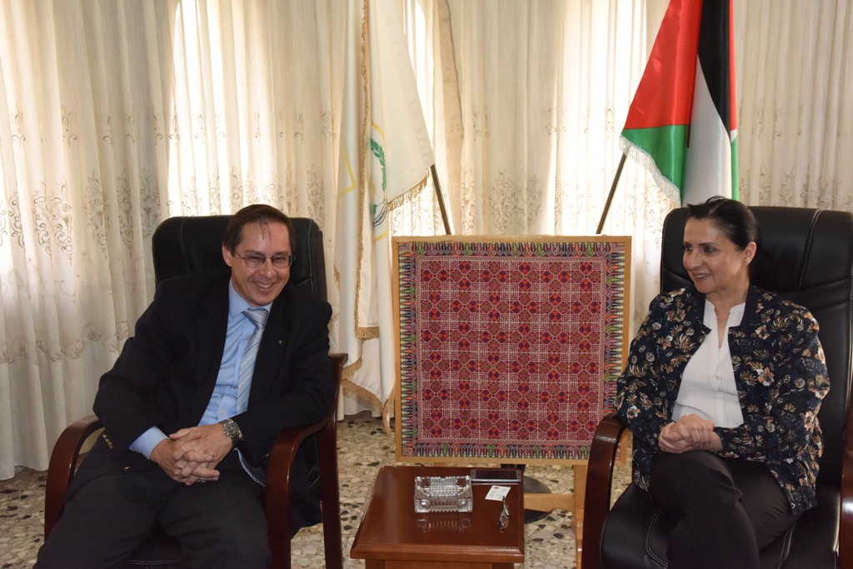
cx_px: 426
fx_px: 948
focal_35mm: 40
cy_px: 284
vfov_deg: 33.4
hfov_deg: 48.5
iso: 10000
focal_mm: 40
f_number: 10
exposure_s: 1/250
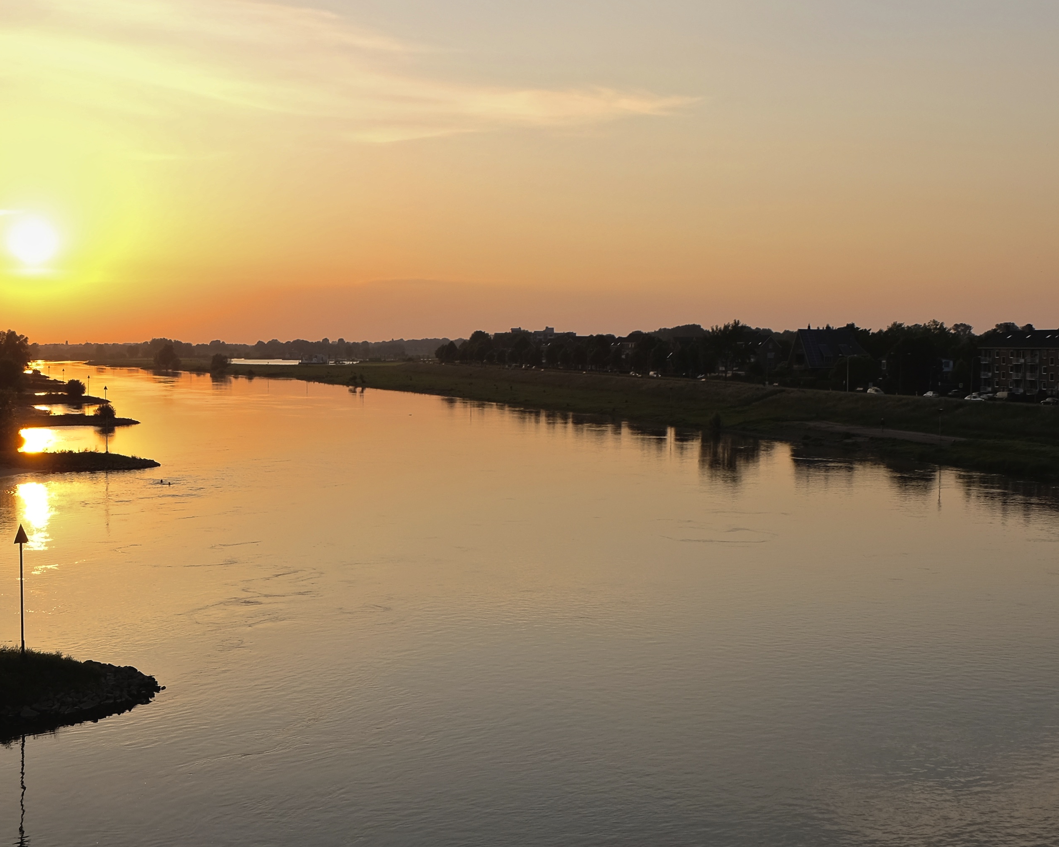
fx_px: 1536
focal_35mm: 49
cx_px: 544
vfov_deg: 30.8
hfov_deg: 38.0
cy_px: 375
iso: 200
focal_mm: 18
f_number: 5.6
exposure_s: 1/350
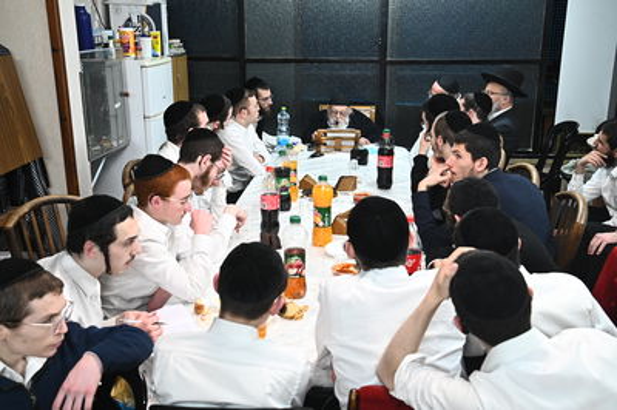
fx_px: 685
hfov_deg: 48.5
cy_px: 205
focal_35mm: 40
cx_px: 308
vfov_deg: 33.3
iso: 3200
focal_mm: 40
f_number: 8
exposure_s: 1/160
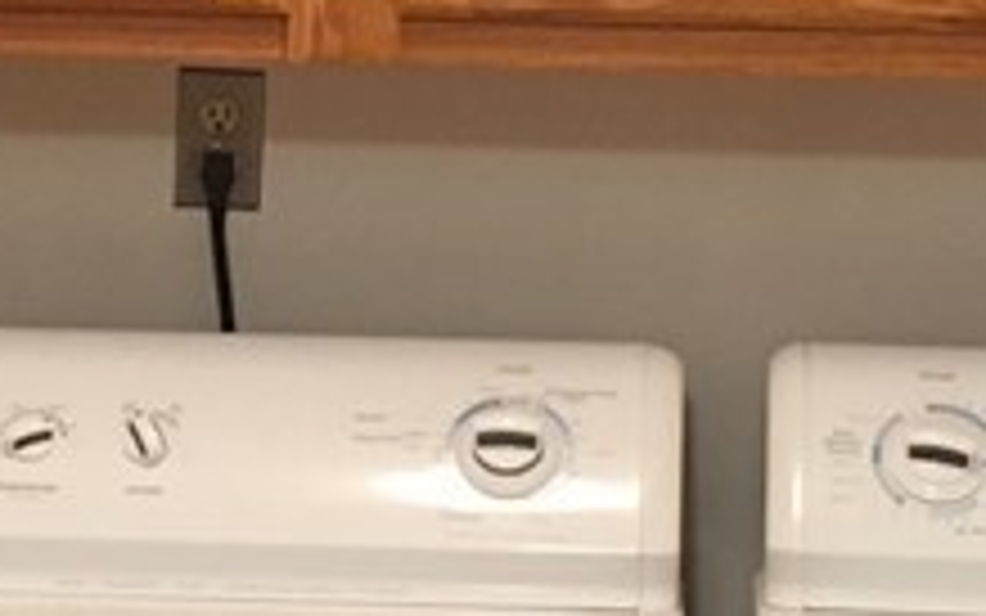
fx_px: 3871
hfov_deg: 14.5
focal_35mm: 144
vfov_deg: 9.1
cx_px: 437
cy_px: 220
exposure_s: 1/24
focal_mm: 4.15
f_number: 2.2
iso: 200
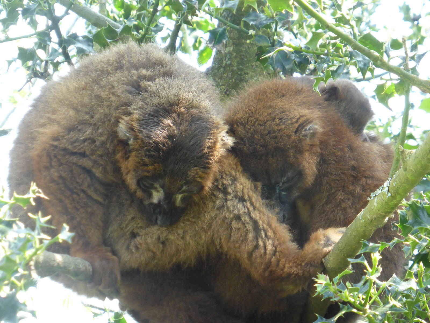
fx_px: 2932
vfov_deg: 6.3
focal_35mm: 236
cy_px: 162
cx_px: 215
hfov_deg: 8.4
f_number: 5.6
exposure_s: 1/80
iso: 400
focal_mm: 38.2
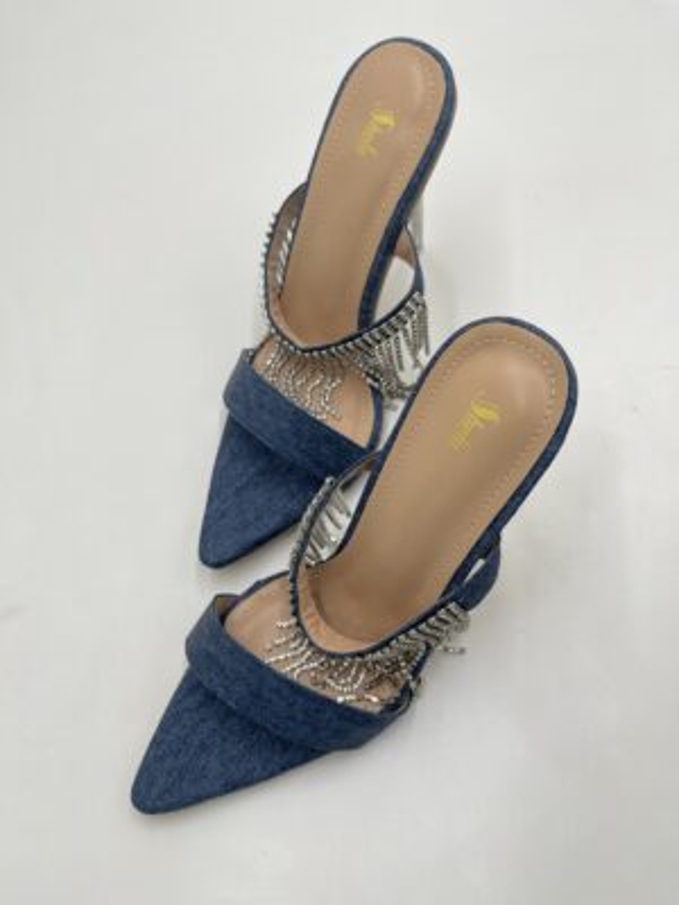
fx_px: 654
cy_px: 452
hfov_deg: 54.9
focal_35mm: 25
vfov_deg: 69.4
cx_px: 340
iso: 50
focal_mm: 5.1
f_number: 1.6
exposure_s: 1/373
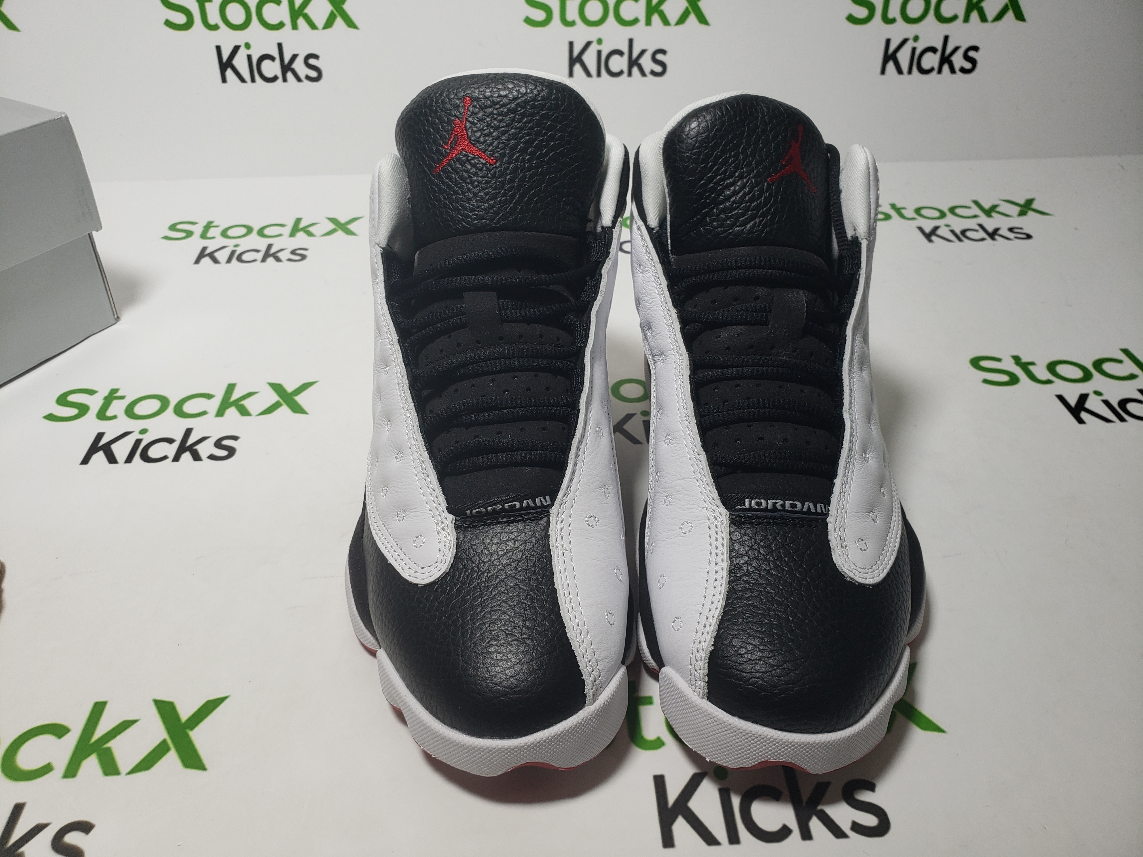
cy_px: 428
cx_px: 572
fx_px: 859
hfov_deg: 67.3
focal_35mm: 26
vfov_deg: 53.1
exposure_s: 1/195
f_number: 2.4
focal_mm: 4.3
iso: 50
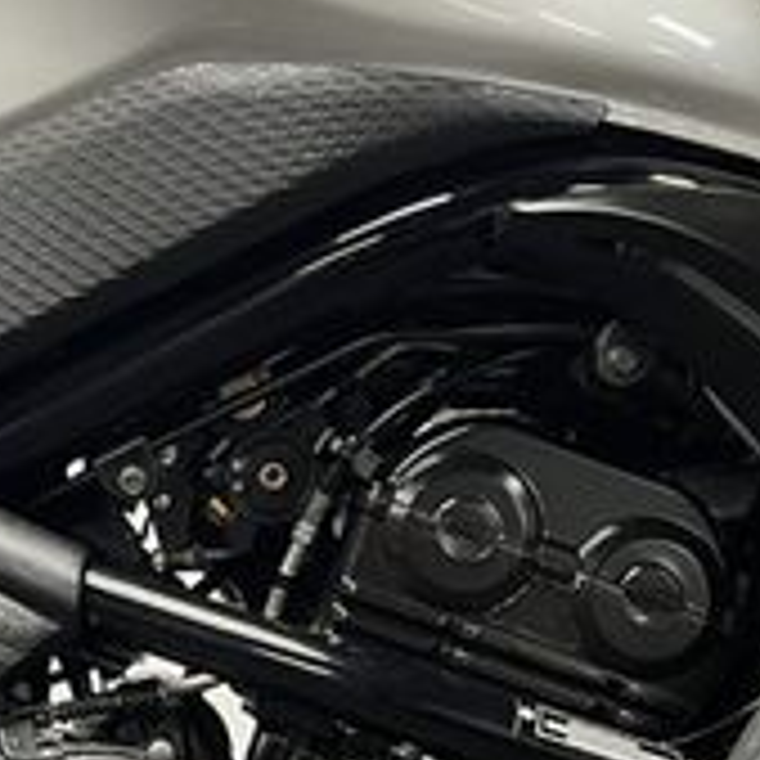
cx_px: 72
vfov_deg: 19.7
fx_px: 2161
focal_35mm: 87
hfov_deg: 19.6
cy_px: 639
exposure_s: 1/50
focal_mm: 5.1
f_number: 1.6
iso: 250
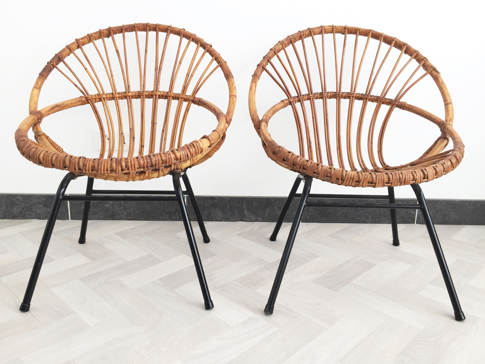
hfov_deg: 61.7
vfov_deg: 48.2
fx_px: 406
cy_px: 182
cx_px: 242
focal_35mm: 29
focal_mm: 4.15
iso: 32
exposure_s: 1/50
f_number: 2.2
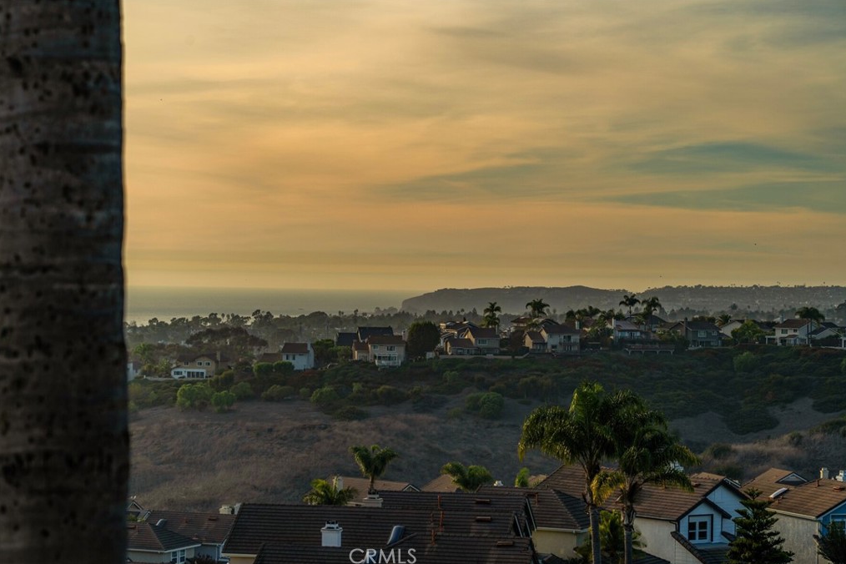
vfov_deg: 12.9
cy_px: 283
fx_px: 2491
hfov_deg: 19.3
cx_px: 425
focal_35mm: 106
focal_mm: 105
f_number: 7.1
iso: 100
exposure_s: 1/500
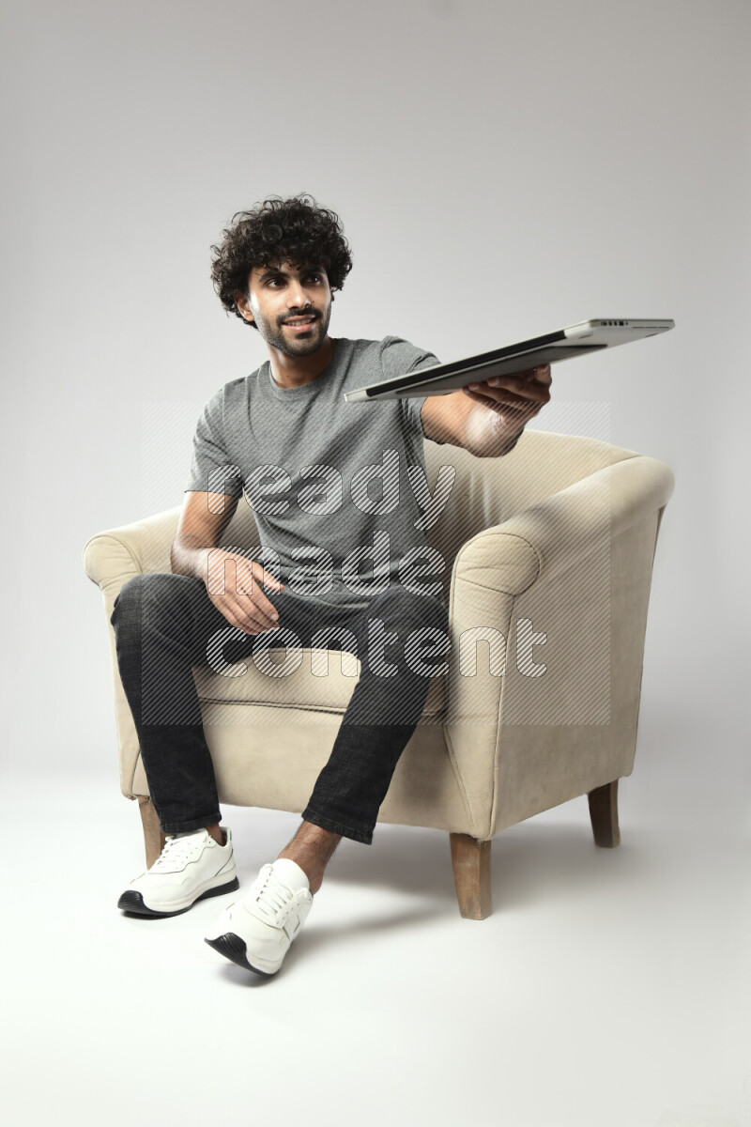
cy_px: 564
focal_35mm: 34
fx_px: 1064
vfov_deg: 55.8
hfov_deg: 38.9
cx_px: 376
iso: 400
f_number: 5
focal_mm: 34
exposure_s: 1/125
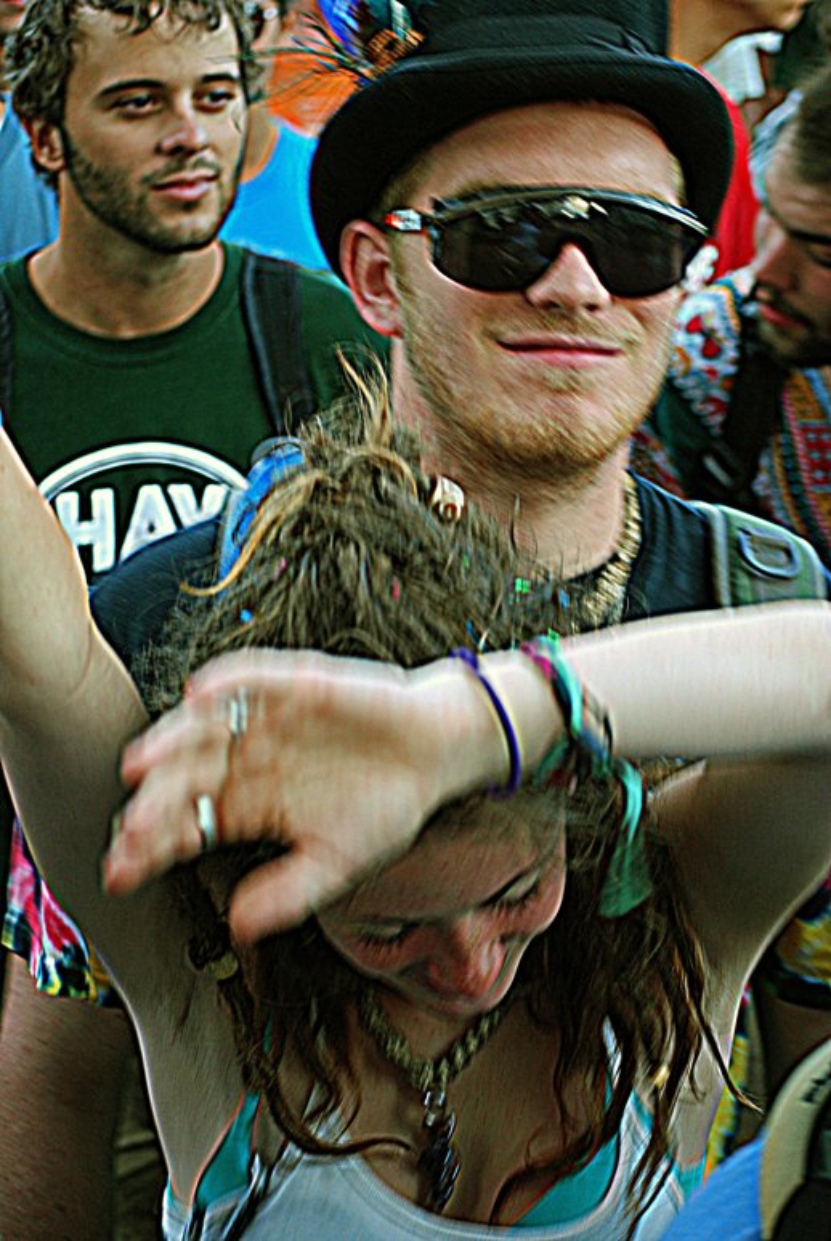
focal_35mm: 82
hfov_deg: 16.6
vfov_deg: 24.6
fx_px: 2849
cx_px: 416
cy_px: 620
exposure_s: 1/60
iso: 200
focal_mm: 55
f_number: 4
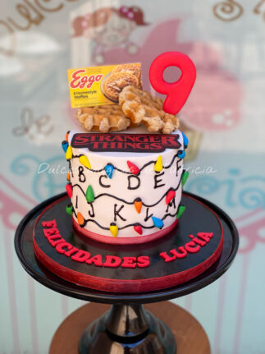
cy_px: 177
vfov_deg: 36.8
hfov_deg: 28.0
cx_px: 132
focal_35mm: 52
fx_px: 531
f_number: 2
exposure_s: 1/324
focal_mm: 6
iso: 20
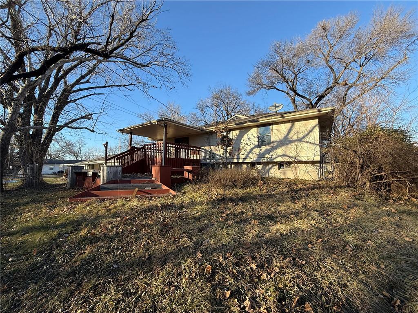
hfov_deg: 102.1
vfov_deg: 85.7
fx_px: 169
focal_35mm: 14
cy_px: 156
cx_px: 209
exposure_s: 1/625
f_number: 2.2
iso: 50
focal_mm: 2.22
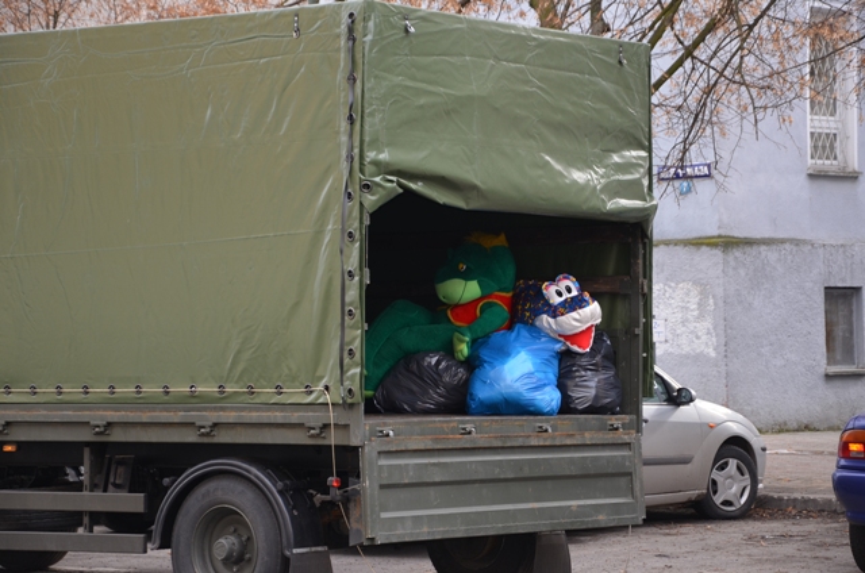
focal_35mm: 112
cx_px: 432
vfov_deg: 12.1
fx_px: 2698
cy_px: 286
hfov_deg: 18.2
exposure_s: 1/125
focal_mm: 75
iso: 220
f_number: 5.3
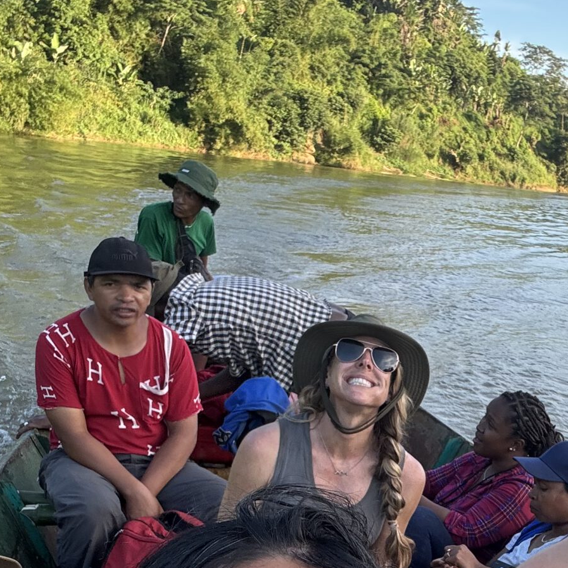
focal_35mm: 58
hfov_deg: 28.8
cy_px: 493
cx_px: 470
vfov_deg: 28.6
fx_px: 1077
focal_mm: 2.69
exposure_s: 1/131
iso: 40
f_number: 1.9
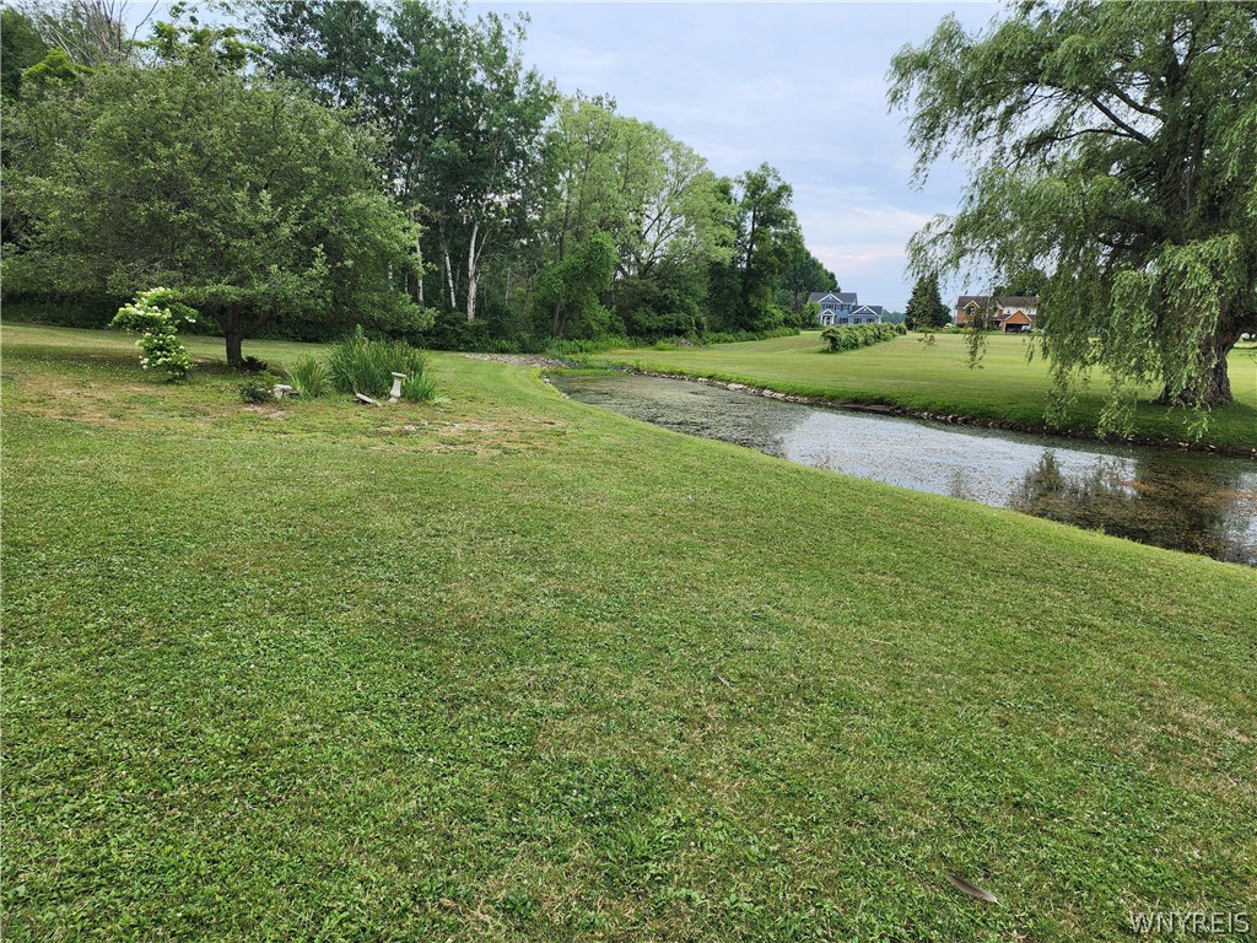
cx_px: 628
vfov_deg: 58.9
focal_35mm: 23
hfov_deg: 73.9
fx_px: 835
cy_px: 472
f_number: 1.8
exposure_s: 1/185
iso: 12
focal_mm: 6.4
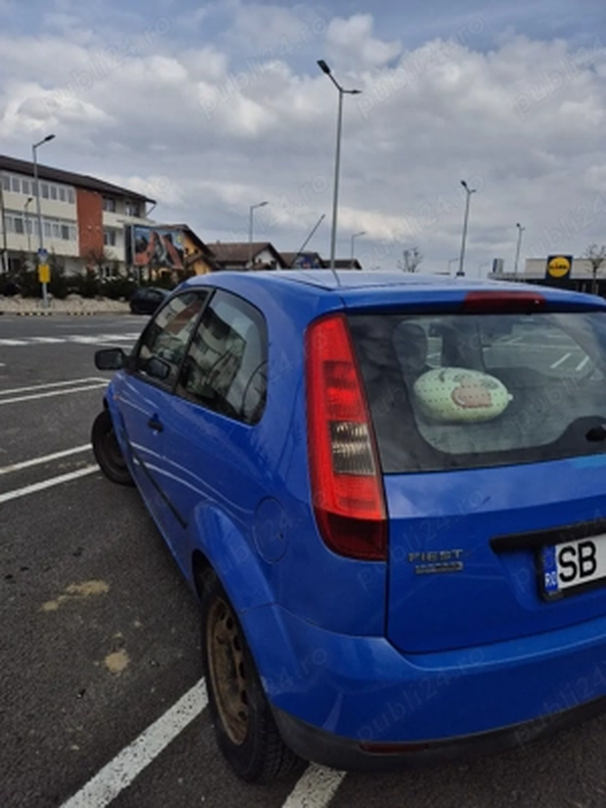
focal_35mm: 23
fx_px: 537
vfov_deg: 73.9
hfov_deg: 58.9
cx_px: 303
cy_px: 404
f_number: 1.8
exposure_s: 1/5000
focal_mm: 5.4
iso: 25
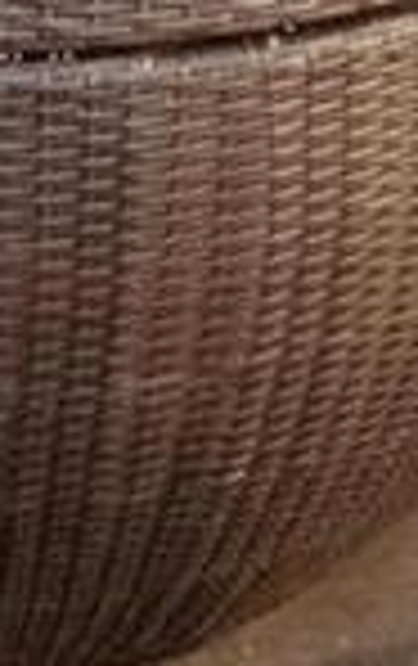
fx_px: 3196
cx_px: 94
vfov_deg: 9.7
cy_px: -1184
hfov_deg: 7.5
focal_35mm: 176
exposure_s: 1/250
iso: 400
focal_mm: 8
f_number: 6.3
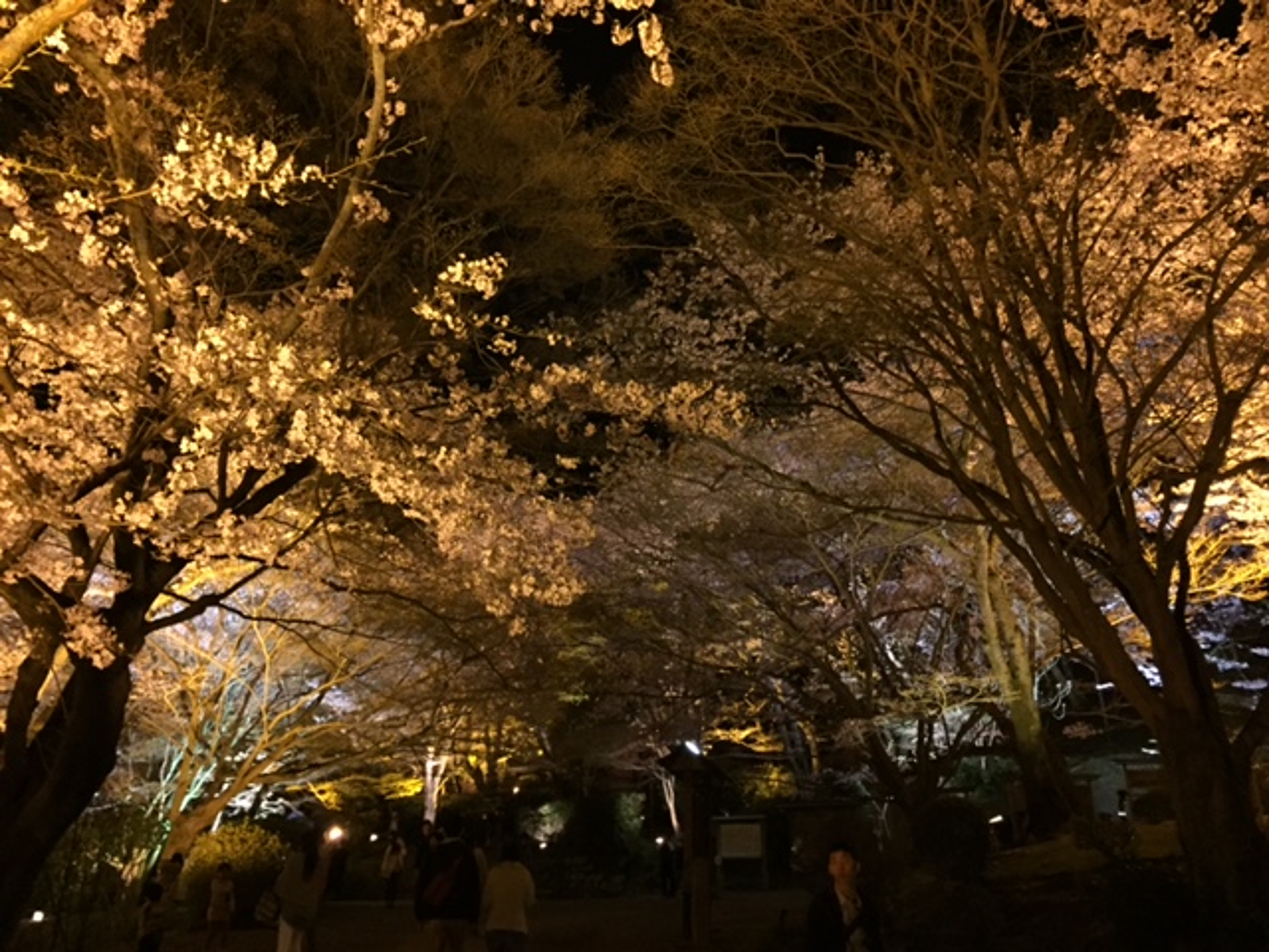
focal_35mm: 29
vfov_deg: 48.2
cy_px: 476
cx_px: 634
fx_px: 1063
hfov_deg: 61.7
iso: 320
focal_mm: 4.15
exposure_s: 1/15
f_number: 2.2
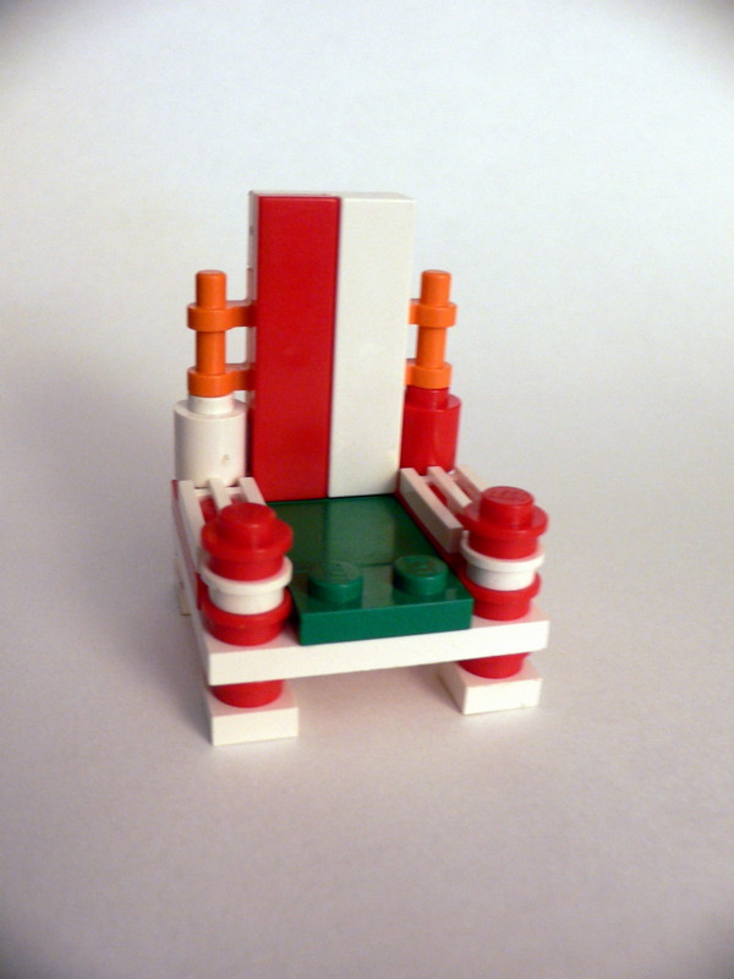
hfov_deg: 40.7
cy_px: 490
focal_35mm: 35
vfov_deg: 52.6
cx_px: 367
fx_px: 990
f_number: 2.8
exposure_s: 1/4
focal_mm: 4.6
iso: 100
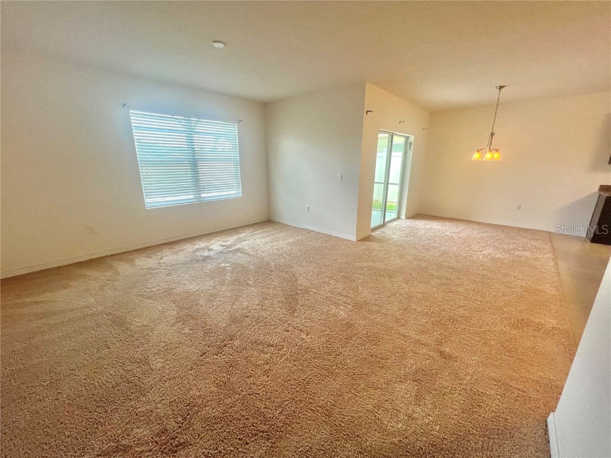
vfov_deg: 89.9
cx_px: 306
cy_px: 229
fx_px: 229
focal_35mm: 13
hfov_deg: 106.2
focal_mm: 1.57
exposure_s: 1/60
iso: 160
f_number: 1.8
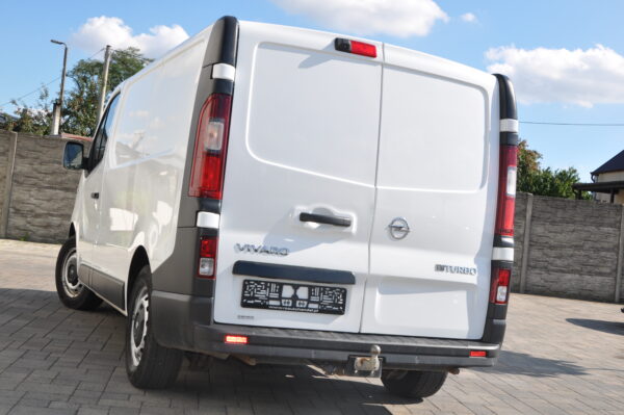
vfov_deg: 28.0
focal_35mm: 48
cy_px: 208
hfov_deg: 41.1
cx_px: 312
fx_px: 831
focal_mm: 32
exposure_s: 1/200
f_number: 11
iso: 200
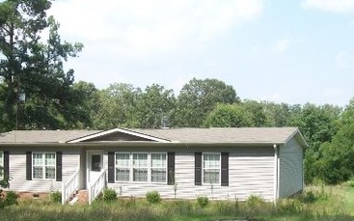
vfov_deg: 24.6
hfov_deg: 38.8
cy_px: 158
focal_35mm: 52
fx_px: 501
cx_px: 146
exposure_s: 1/800
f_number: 2.7
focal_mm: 6
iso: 80
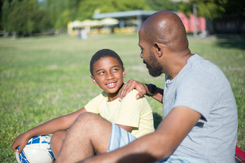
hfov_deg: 39.6
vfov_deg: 27.0
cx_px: 122
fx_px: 340
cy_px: 82
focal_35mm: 50
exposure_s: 1/2500
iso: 100
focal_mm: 50
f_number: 2
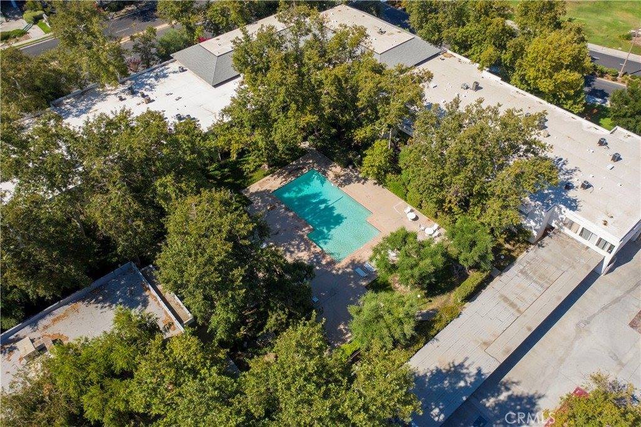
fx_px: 498
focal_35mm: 28
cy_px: 214
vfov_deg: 46.4
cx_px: 320
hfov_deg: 65.5
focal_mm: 10.26
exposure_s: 1/1600
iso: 100
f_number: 2.8
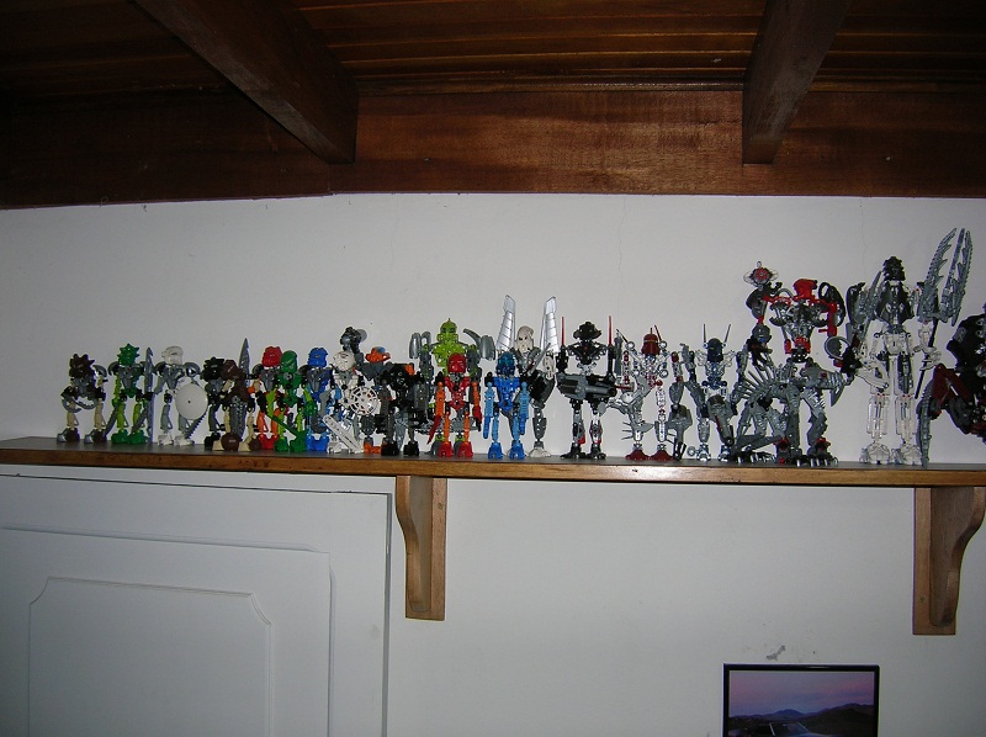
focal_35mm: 34
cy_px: 368
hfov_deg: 54.0
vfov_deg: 41.7
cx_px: 493
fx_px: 967
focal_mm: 5.7
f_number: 2.9
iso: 50
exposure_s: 1/60.1
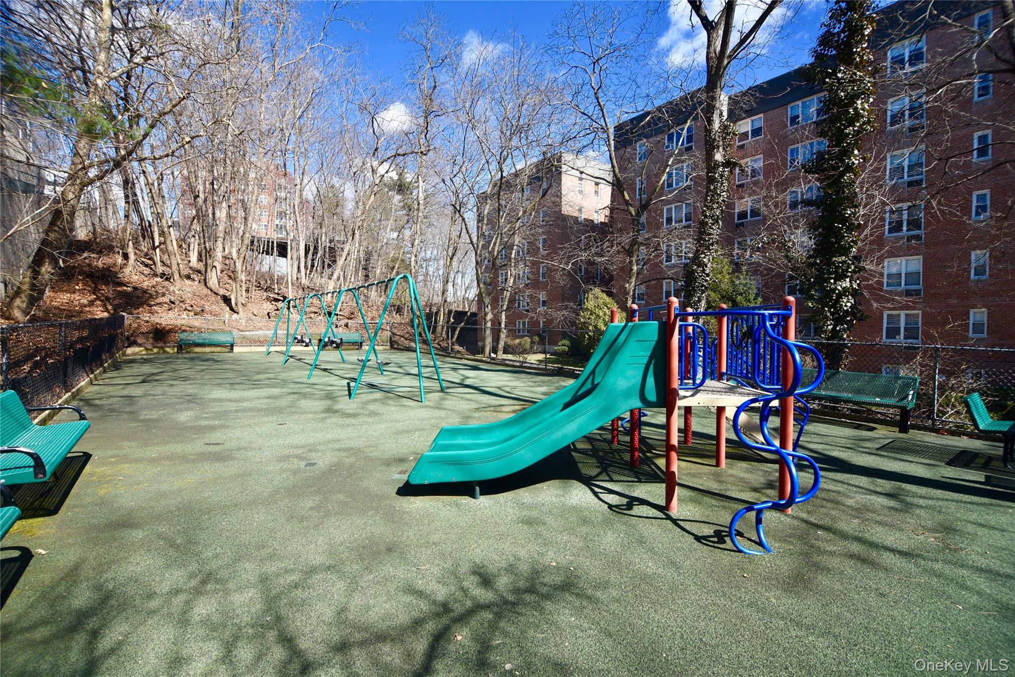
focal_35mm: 16
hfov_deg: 96.7
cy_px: 338
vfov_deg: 73.7
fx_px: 451
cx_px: 508
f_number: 8
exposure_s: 1/500
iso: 250
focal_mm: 16
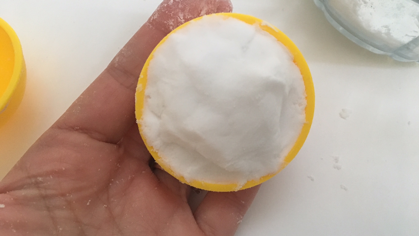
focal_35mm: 32
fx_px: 356
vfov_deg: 36.7
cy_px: 119
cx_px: 212
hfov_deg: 61.0
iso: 200
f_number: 2.2
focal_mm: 4.15
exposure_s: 1/30
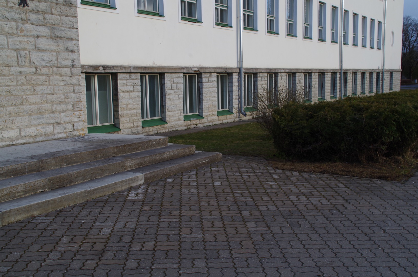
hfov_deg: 40.4
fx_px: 568
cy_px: 138
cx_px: 209
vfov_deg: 27.4
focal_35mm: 49
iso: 200
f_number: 11
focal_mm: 33
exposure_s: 1/160
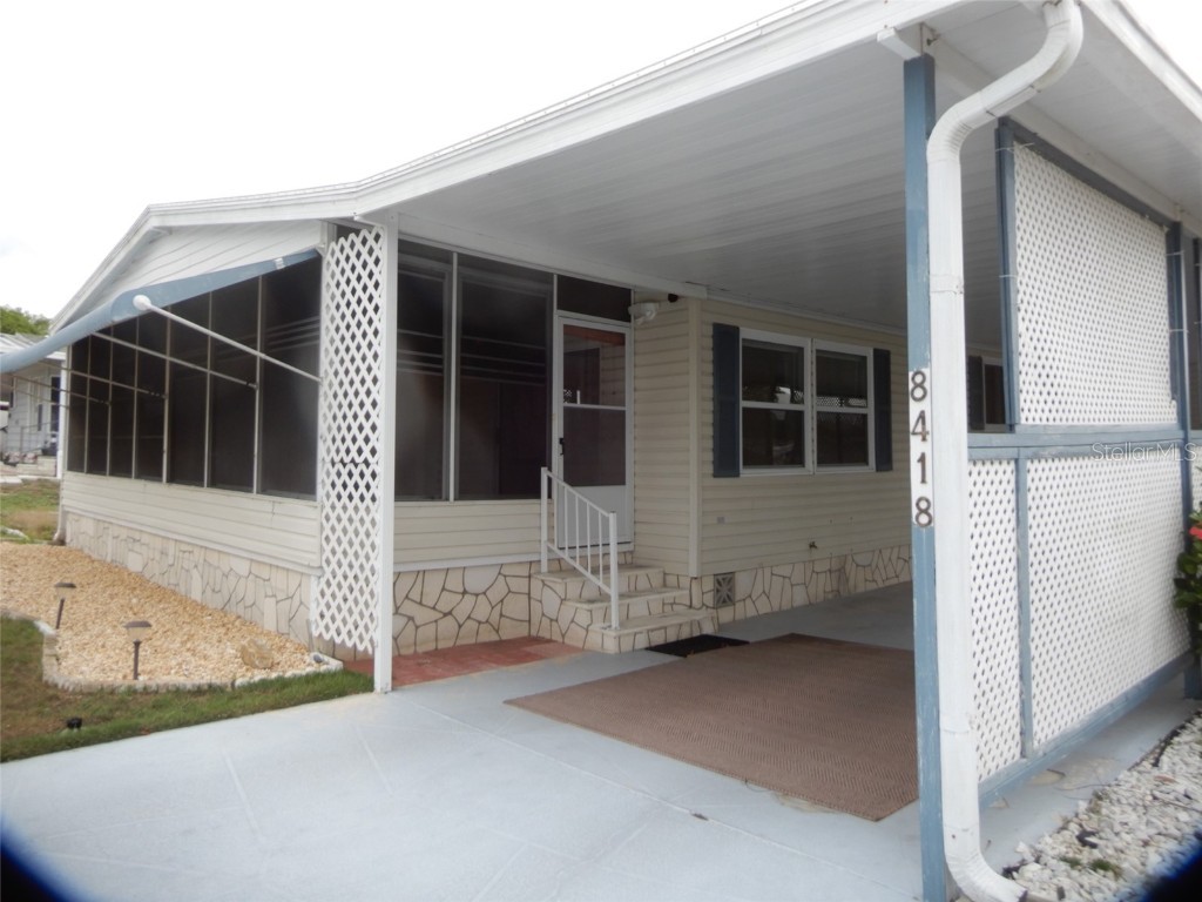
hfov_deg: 71.6
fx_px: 833
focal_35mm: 24
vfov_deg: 56.8
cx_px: 601
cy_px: 451
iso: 80
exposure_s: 1/320
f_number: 3.4
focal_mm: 4.3
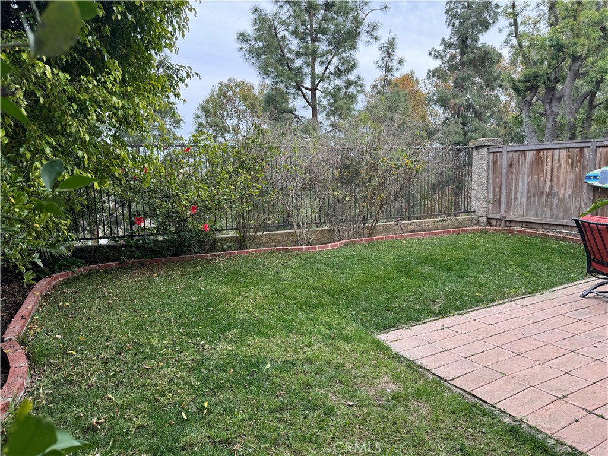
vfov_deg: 56.8
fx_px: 422
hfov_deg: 71.6
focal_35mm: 24
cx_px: 304
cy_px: 228
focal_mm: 6.86
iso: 80
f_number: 1.78
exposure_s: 1/407
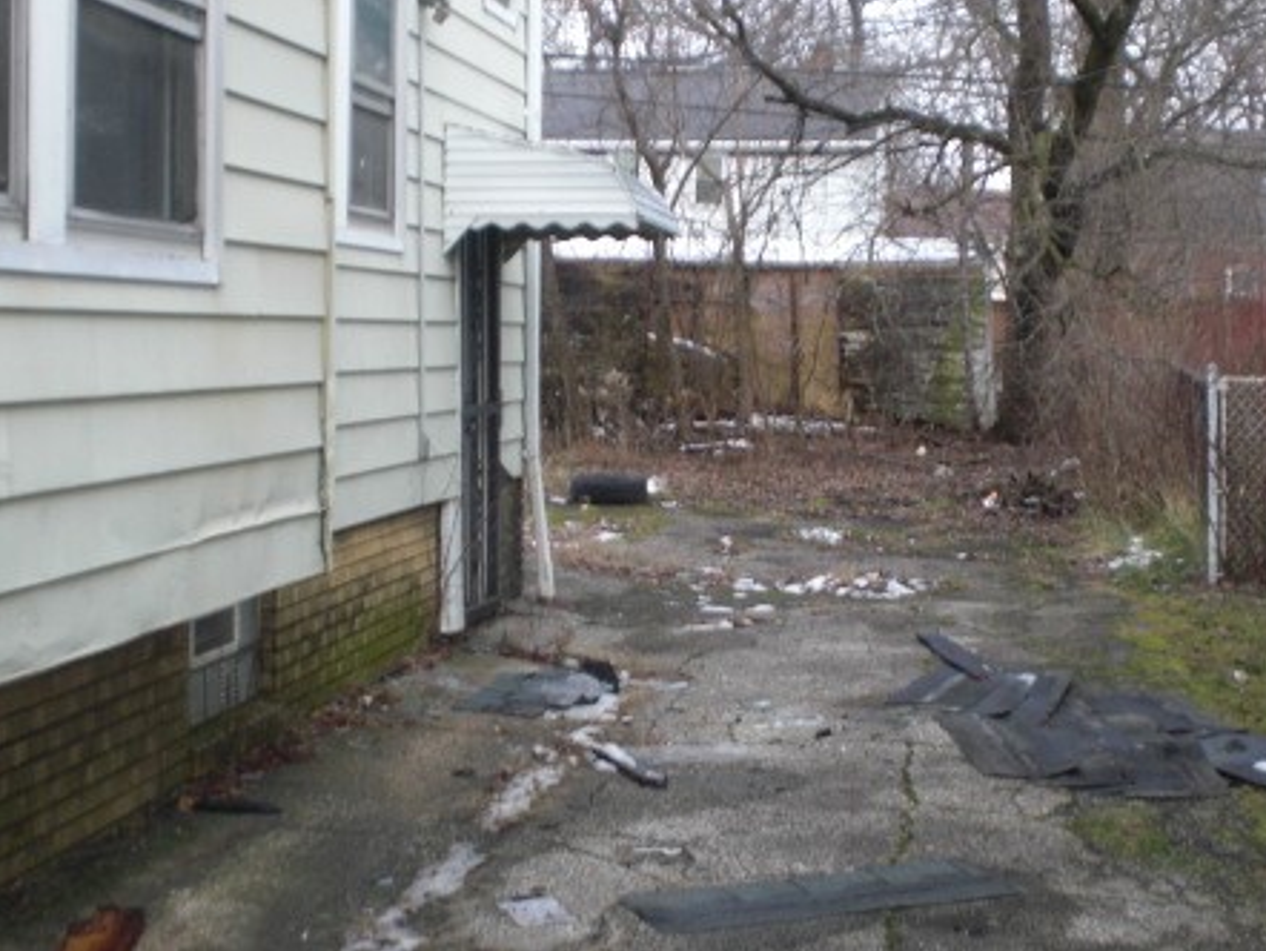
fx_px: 2013
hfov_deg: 34.9
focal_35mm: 55
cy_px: 453
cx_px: 679
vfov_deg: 26.6
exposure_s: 1/100
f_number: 3.1
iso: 100
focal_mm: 6.3
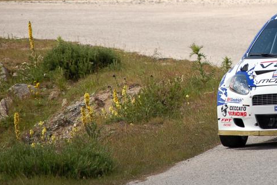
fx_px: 3676
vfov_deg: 2.9
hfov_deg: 4.3
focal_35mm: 478
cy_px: 44
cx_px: 274
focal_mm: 150
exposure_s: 1/1000
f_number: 5.3
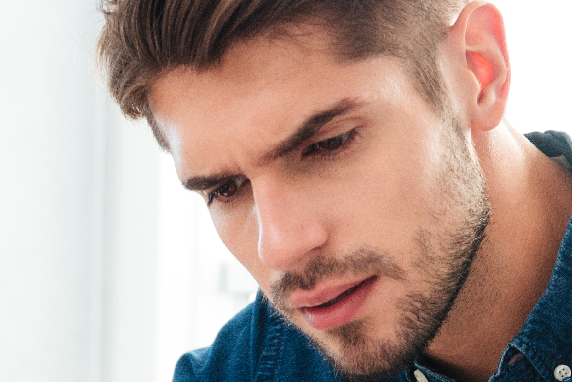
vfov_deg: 9.2
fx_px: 2320
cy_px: 495
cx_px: 197
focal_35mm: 146
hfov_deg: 14.0
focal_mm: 36
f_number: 3.2
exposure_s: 1/125
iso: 400
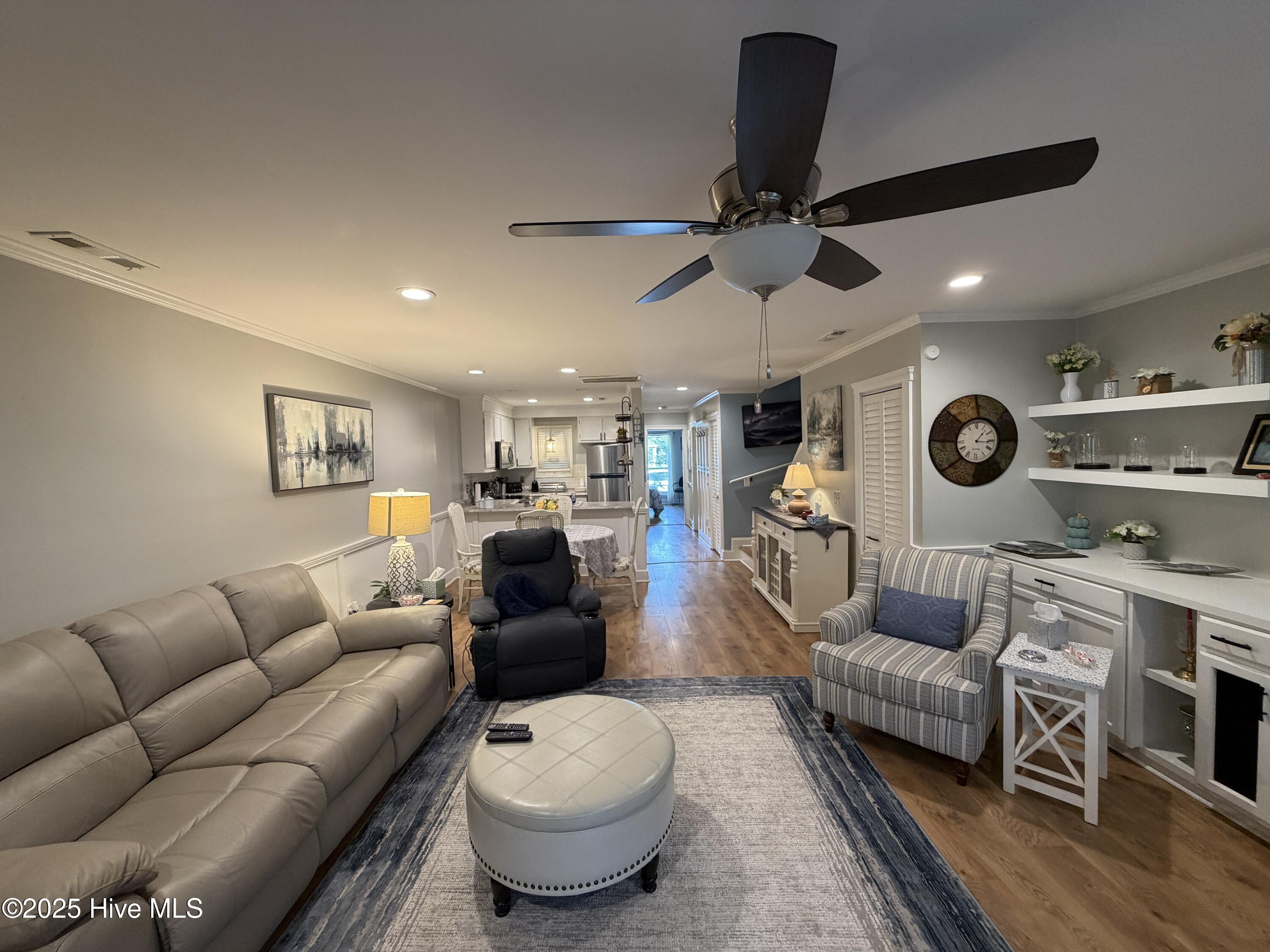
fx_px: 514
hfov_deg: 102.1
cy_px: 476
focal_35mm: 14
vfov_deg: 85.7
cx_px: 635
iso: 200
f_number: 2.2
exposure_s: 1/60
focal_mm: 2.22
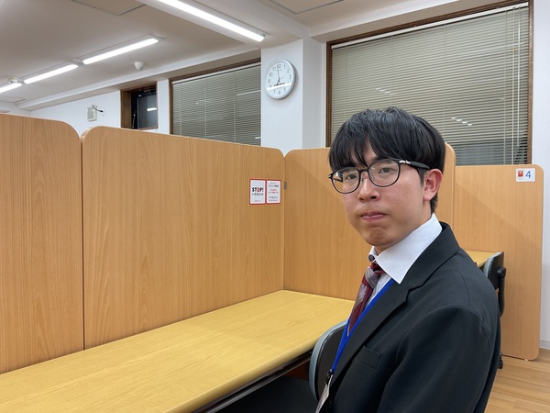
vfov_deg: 48.2
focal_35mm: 29
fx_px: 461
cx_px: 275
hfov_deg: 61.7
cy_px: 206
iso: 50
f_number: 1.8
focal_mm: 3
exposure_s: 1/60
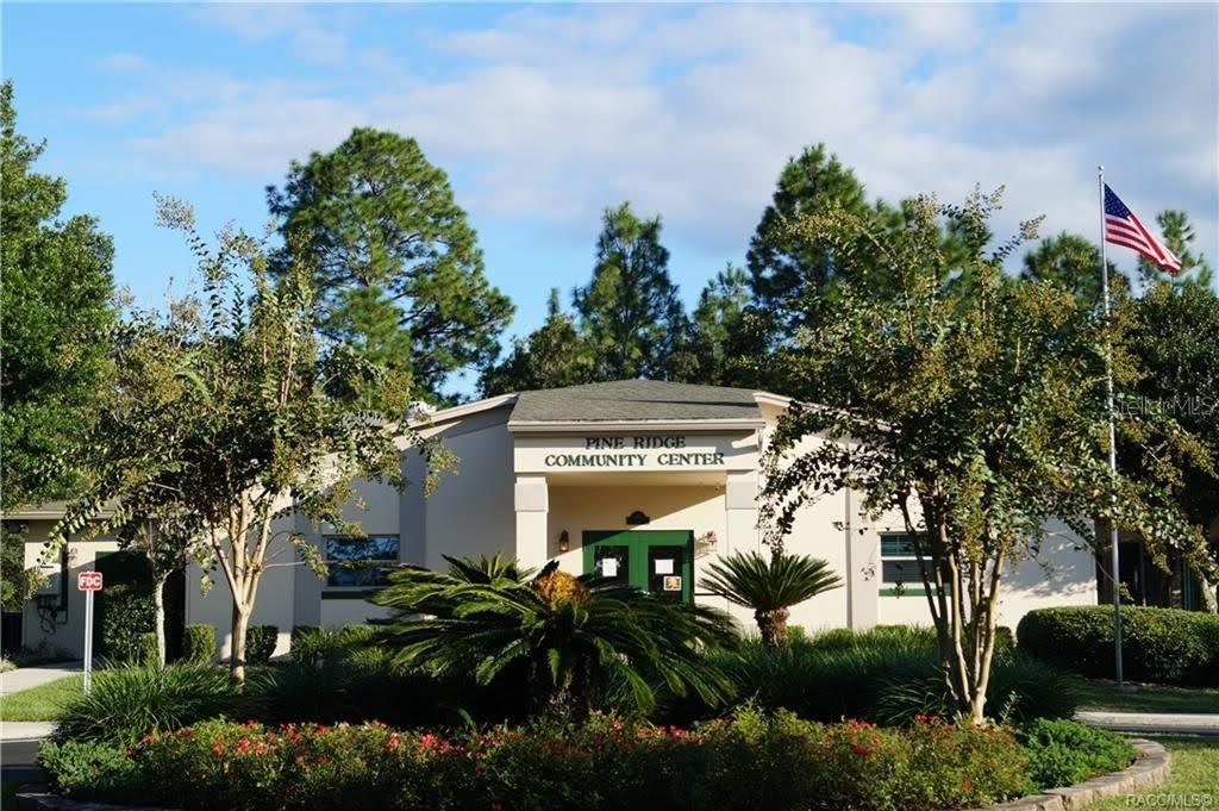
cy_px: 406
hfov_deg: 37.9
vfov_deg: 25.7
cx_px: 610
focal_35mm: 52
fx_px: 1776
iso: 100
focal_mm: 35
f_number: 10
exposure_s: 1/125
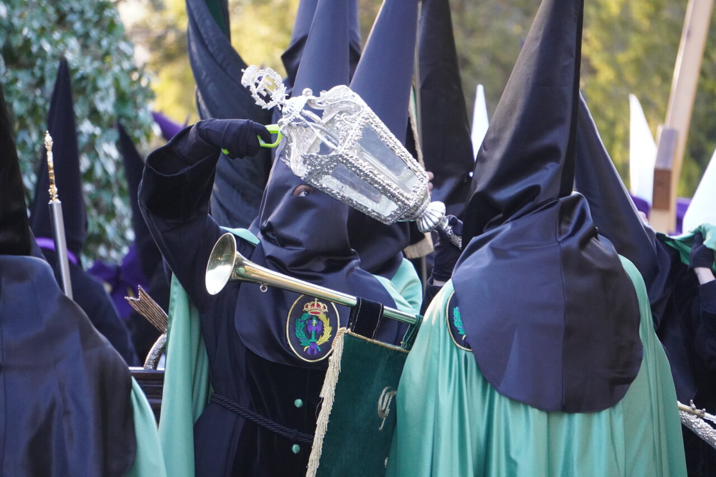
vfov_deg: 4.9
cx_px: 358
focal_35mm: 282
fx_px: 5608
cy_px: 238
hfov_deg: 7.3
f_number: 6.3
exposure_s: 1/320
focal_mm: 188
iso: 3200
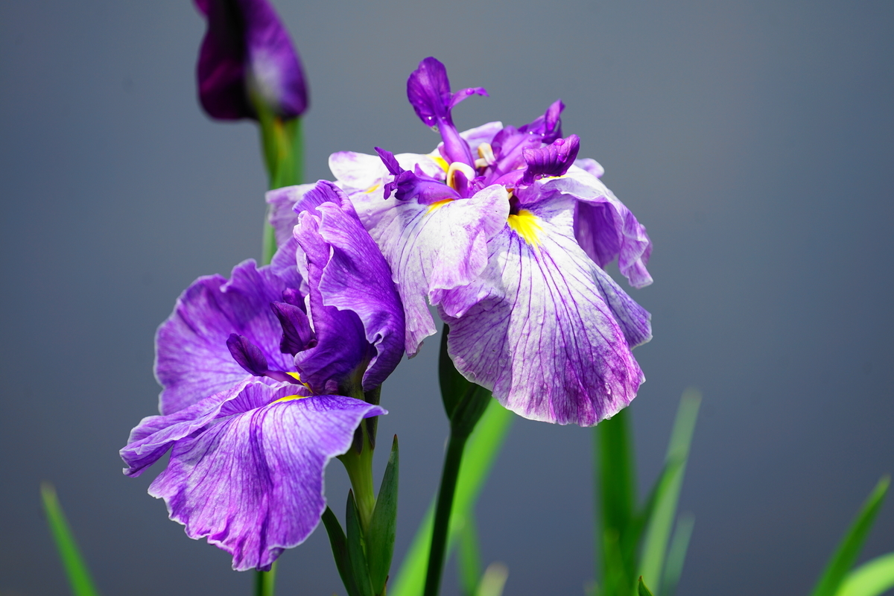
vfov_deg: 5.5
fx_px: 6158
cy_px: 298
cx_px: 447
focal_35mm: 248
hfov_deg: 8.3
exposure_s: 1/250
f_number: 5.6
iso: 100
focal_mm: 248
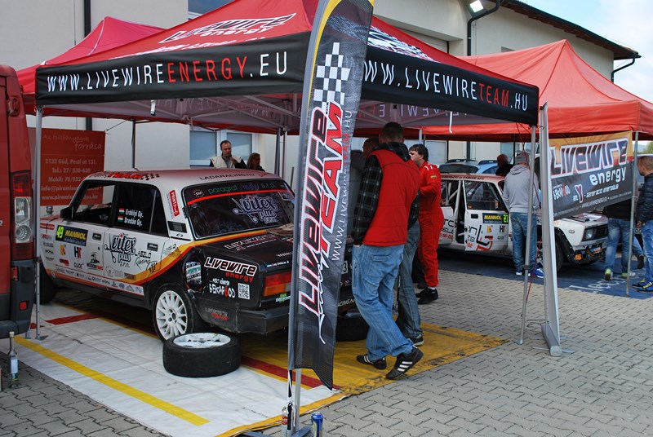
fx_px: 654
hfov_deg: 53.1
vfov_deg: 37.0
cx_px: 326
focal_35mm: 36
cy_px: 218
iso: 100
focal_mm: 24
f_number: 5.6
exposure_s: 1/125
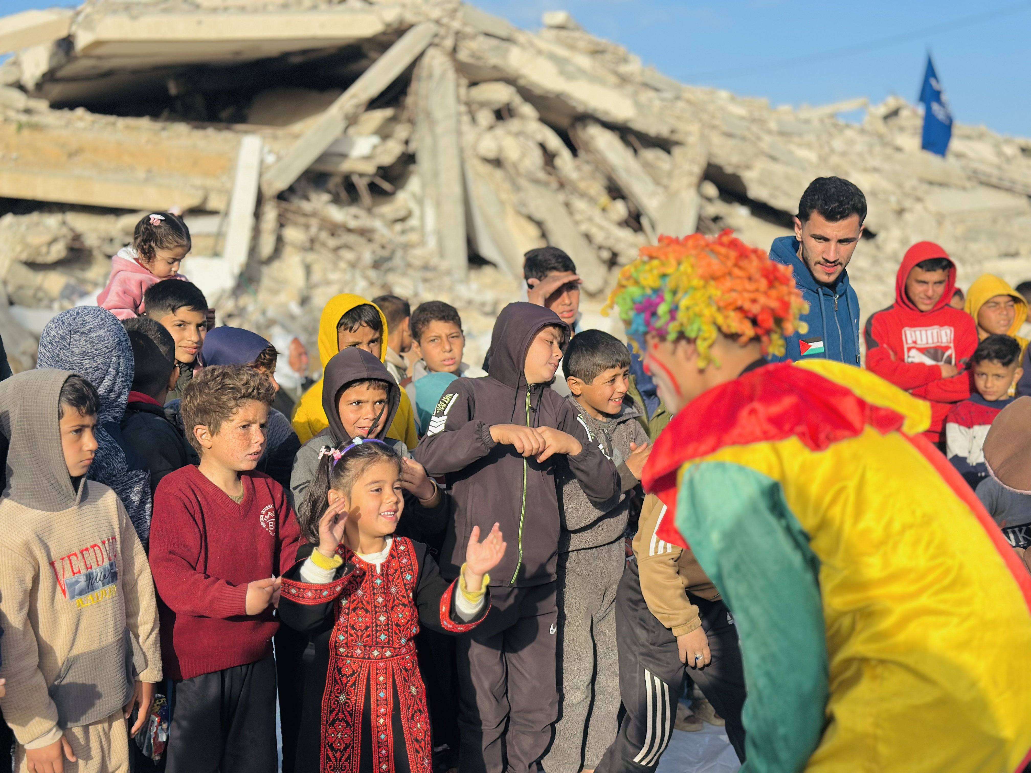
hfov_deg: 39.7
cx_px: 516
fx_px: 1430
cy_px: 386
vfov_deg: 30.3
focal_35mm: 48
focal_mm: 6.9
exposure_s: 1/5882
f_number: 1.8
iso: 80
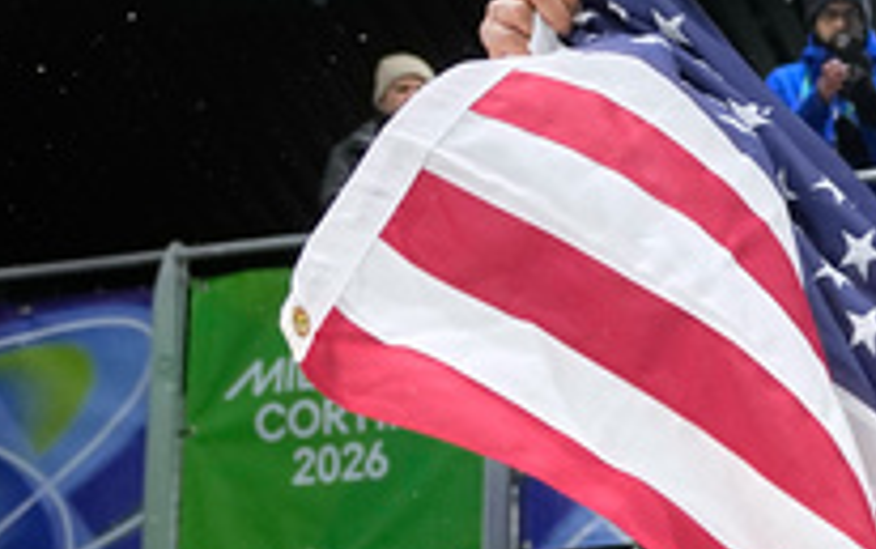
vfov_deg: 8.3
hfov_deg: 12.7
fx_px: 3750
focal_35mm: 157
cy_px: 598
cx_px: 1301
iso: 640
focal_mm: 31
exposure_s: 1/800
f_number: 3.5
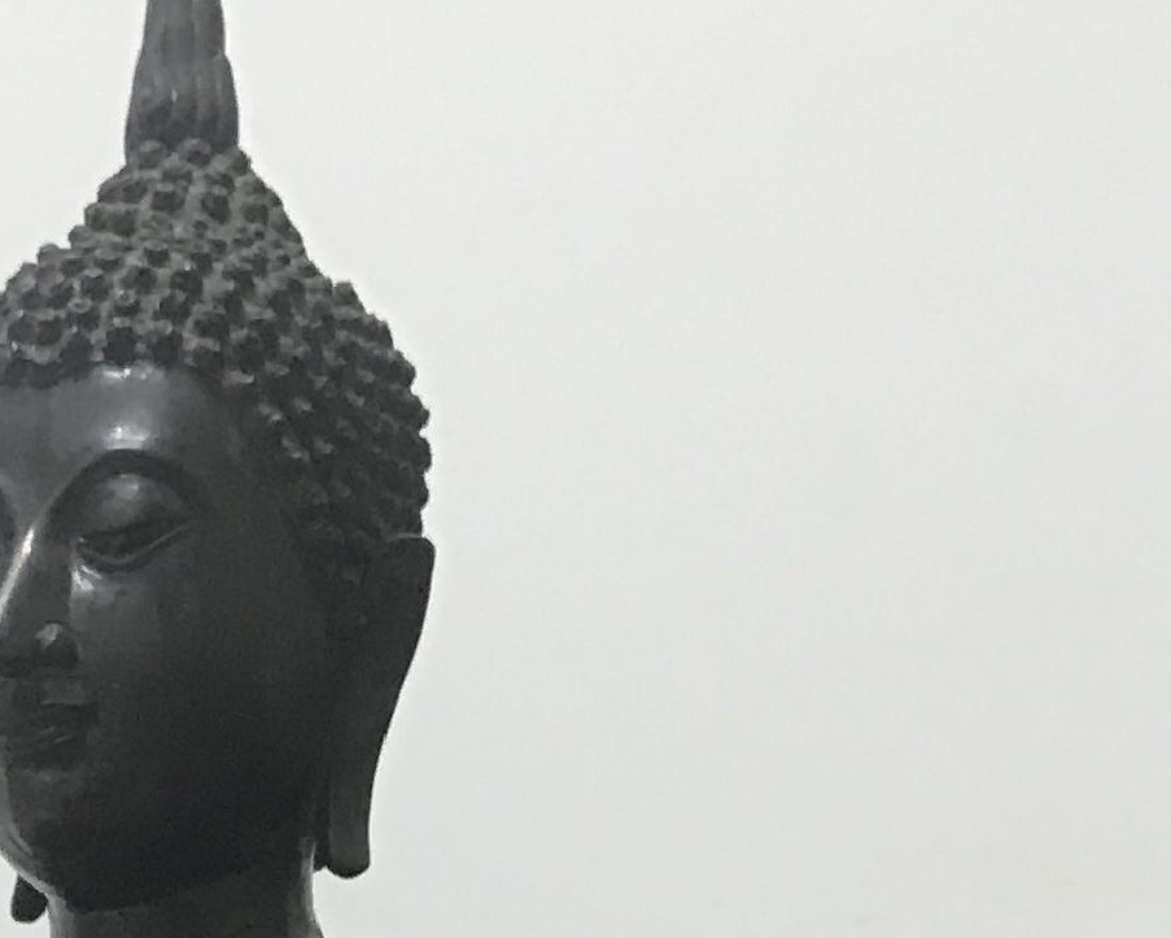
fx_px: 4230
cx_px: -18
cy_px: 2300
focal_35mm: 122
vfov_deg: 10.7
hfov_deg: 15.5
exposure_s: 1/17
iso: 40
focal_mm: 3.99
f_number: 1.8
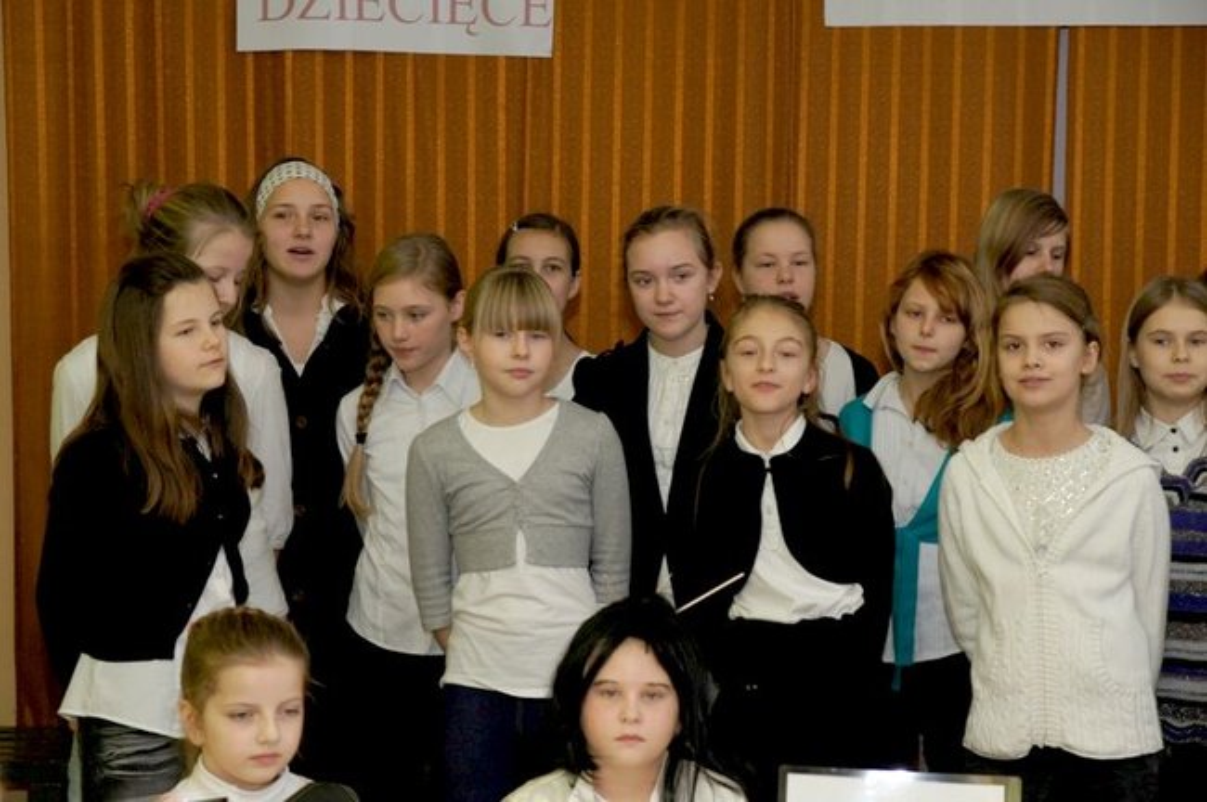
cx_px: 604
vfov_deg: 15.2
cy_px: 401
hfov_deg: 22.6
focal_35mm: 90
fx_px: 3014
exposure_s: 1/100
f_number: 5.6
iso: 400
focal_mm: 60
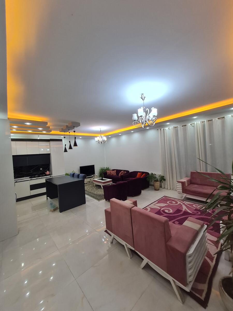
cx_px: 116
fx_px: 117
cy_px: 156
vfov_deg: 106.2
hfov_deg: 89.9
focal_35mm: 13
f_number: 2.2
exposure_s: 1/50
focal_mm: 1.74
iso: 125
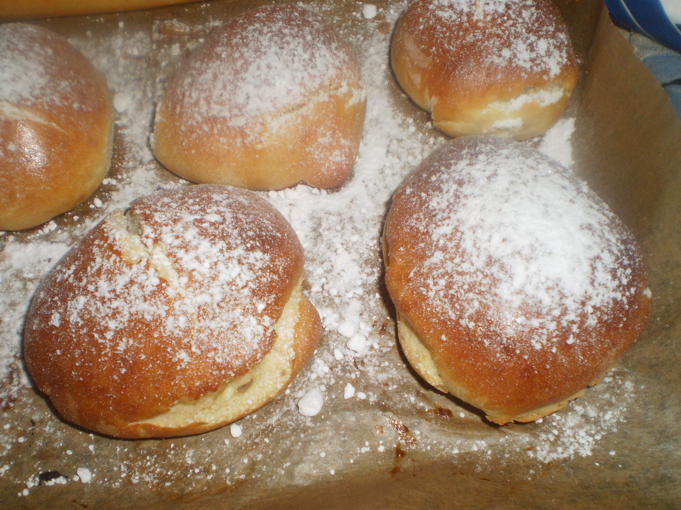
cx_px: 340
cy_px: 255
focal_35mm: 36
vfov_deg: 39.7
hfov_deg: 51.4
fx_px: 708
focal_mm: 6.3
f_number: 3.1
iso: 125
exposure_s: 1/30
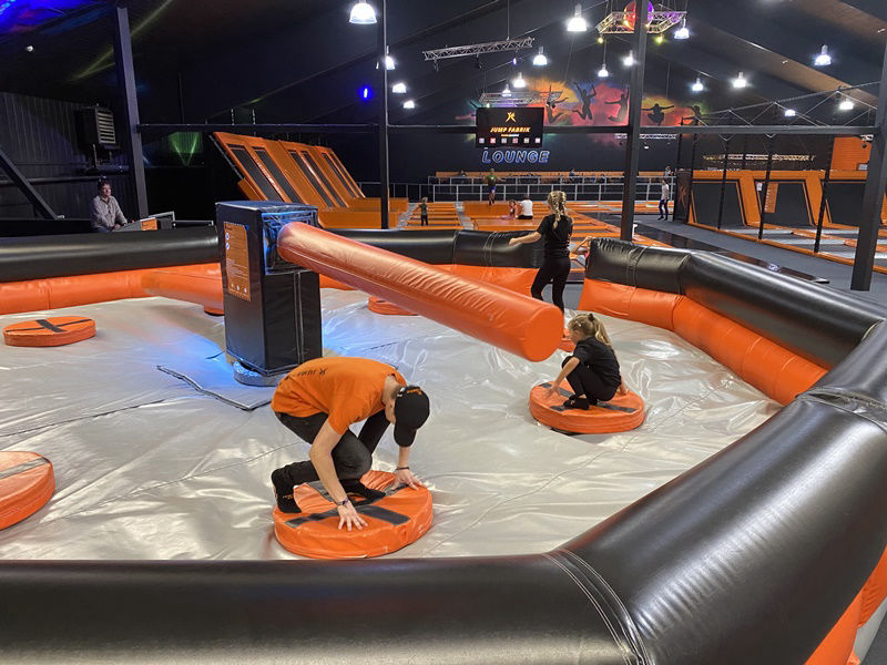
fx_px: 666
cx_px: 444
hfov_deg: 67.3
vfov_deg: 53.1
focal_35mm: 26
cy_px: 332
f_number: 1.8
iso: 320
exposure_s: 1/50
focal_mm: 4.25
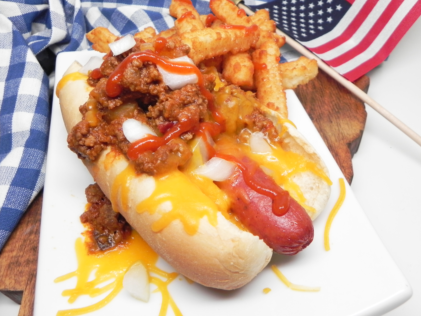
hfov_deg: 61.6
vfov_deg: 48.2
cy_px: 160
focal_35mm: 29
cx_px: 219
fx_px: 353
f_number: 2.8
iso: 160
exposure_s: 1/47
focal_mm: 4.6
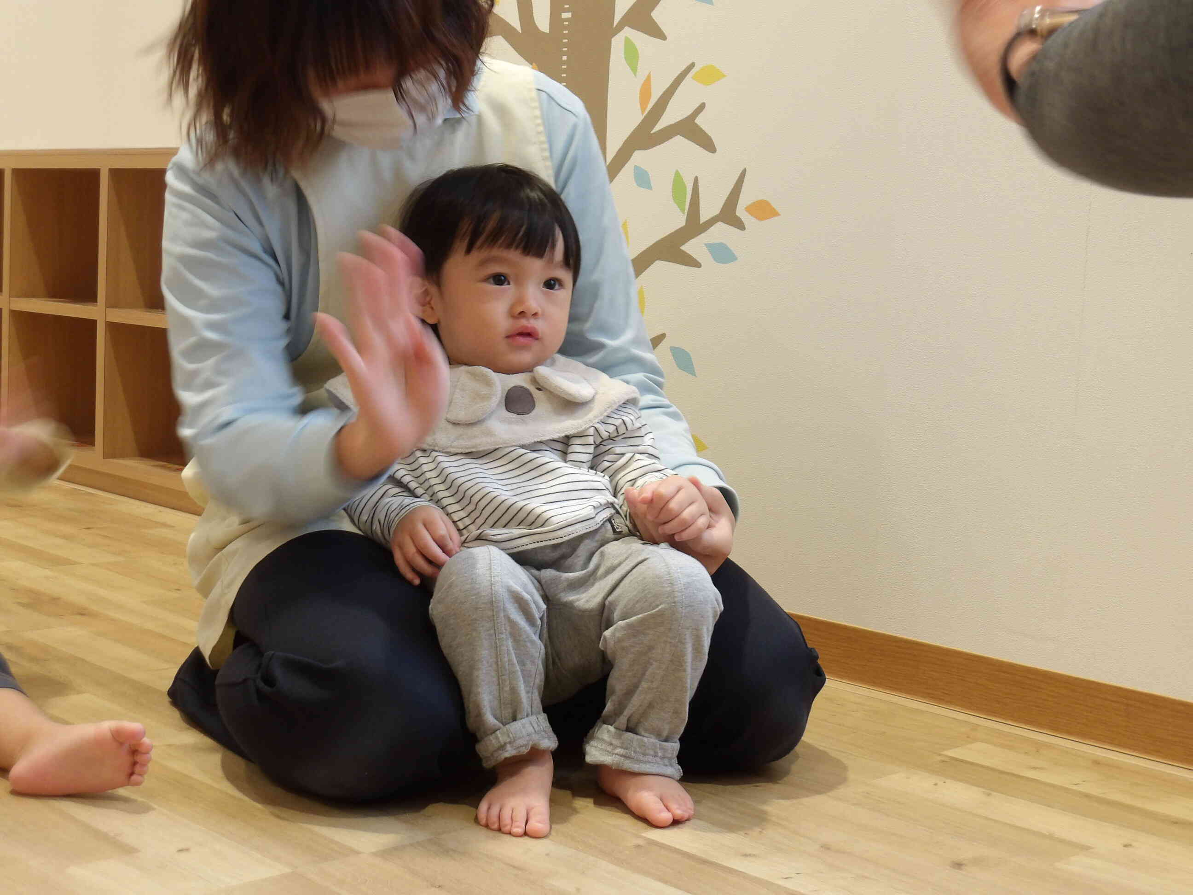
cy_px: 448
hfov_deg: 36.2
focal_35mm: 53
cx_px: 596
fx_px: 1827
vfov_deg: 27.5
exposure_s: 1/24
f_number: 4.2
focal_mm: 9.4
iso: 200
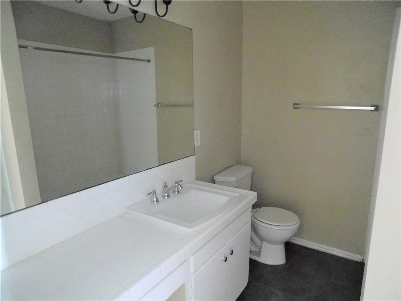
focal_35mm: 23
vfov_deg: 58.9
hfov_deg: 73.9
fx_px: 266
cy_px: 150
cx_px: 200
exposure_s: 1
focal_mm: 4
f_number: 3
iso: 1600
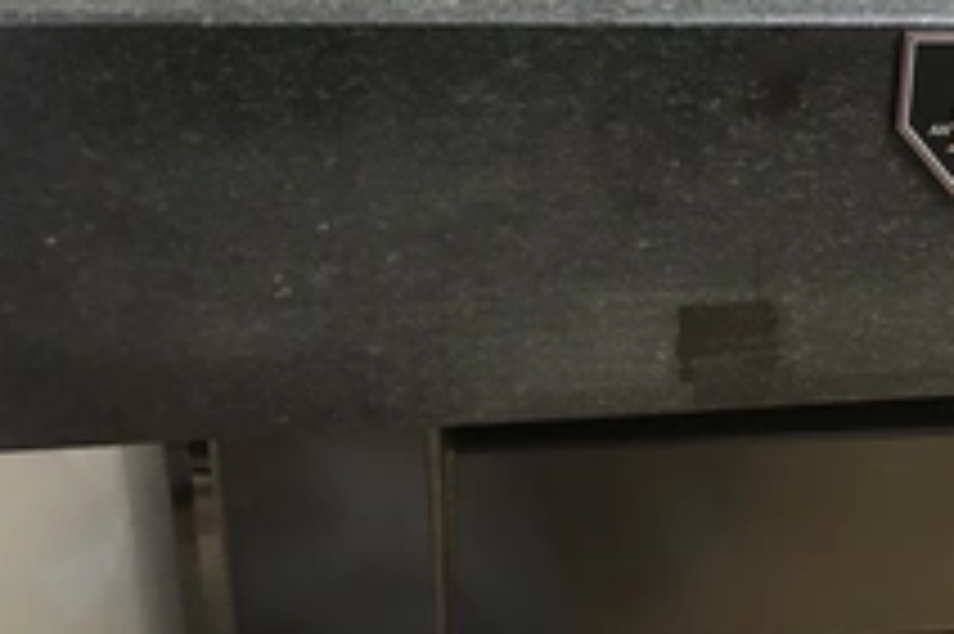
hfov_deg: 33.9
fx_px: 1456
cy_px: 112
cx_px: 891
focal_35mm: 55
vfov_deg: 24.1
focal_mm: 3.99
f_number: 1.8
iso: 80
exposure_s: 1/15
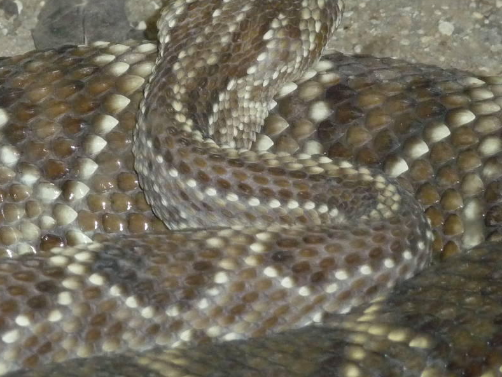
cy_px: 153
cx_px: 227
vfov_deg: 4.1
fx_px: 5236
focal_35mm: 361
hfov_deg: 5.5
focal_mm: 30.5
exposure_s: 1/50
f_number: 4.8
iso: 400
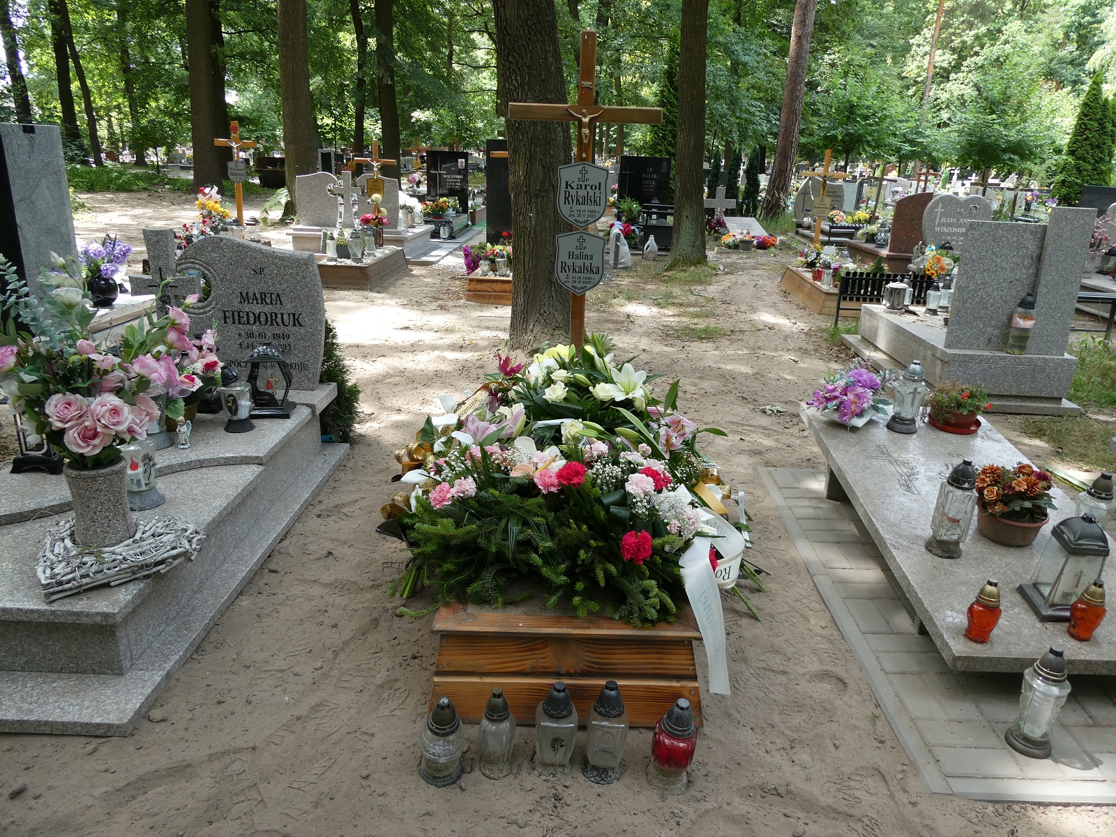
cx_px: 558
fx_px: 774
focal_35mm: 24
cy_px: 418
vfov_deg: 56.8
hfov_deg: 71.6
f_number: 3.3
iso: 80
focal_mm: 4.3
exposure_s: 1/80
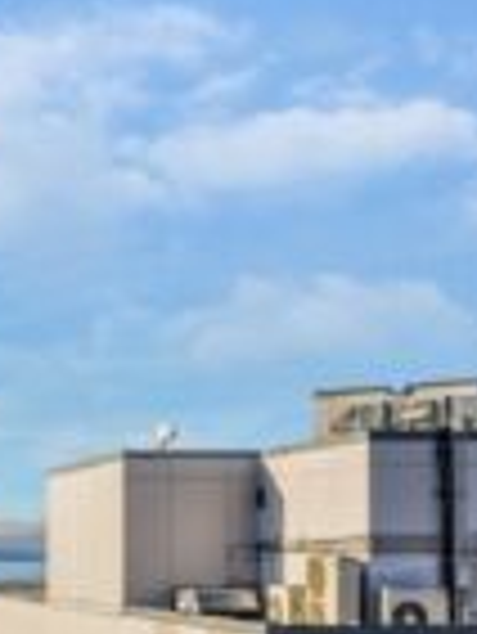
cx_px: -248
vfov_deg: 23.5
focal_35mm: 82
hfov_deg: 16.4
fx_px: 1504
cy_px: 492
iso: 160
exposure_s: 1/500
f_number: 8
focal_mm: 20
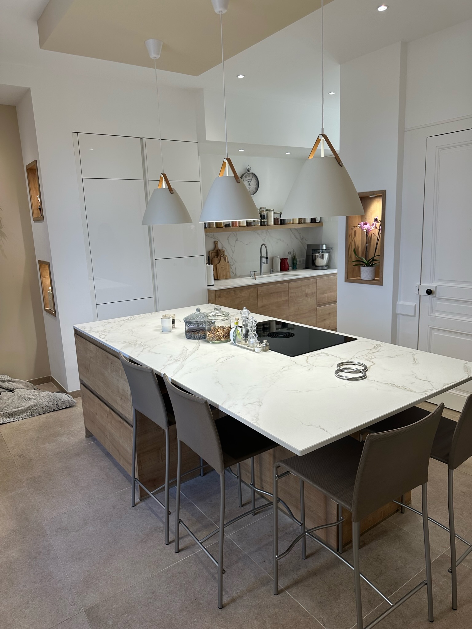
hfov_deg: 56.8
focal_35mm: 24
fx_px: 436
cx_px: 236
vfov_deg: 71.6
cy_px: 314
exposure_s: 1/118
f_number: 1.78
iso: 80
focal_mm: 6.86
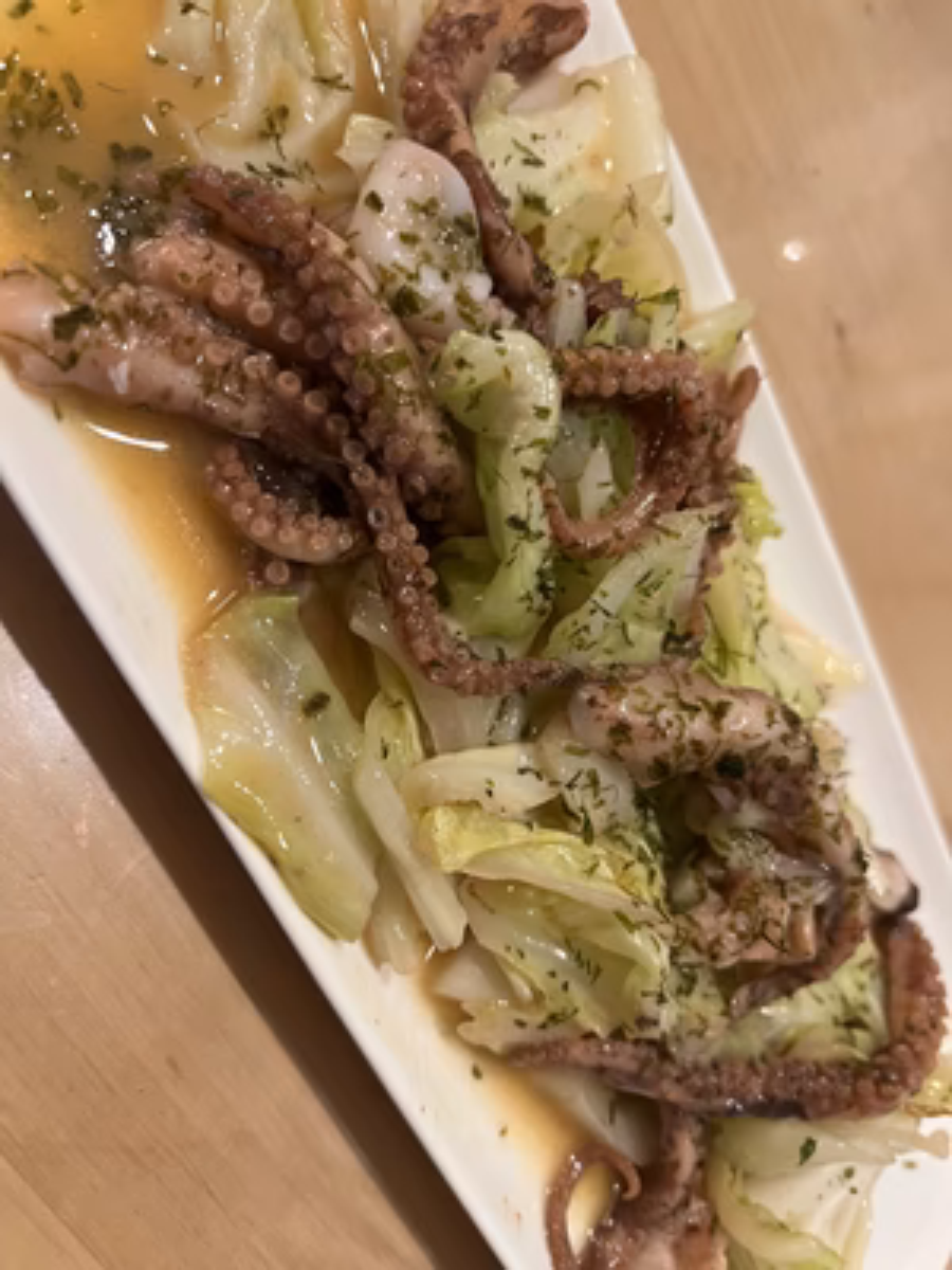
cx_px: 476
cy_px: 635
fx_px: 953
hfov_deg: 53.1
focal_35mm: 26
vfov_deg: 67.3
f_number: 1.5
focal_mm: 5.7
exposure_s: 1/50
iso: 200
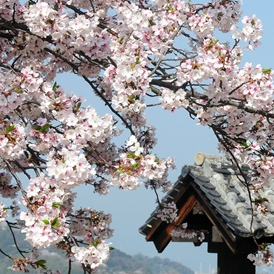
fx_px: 1728
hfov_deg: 9.0
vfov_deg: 9.1
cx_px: 245
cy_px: 94
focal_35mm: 193
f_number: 11
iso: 400
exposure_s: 1/500
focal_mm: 52
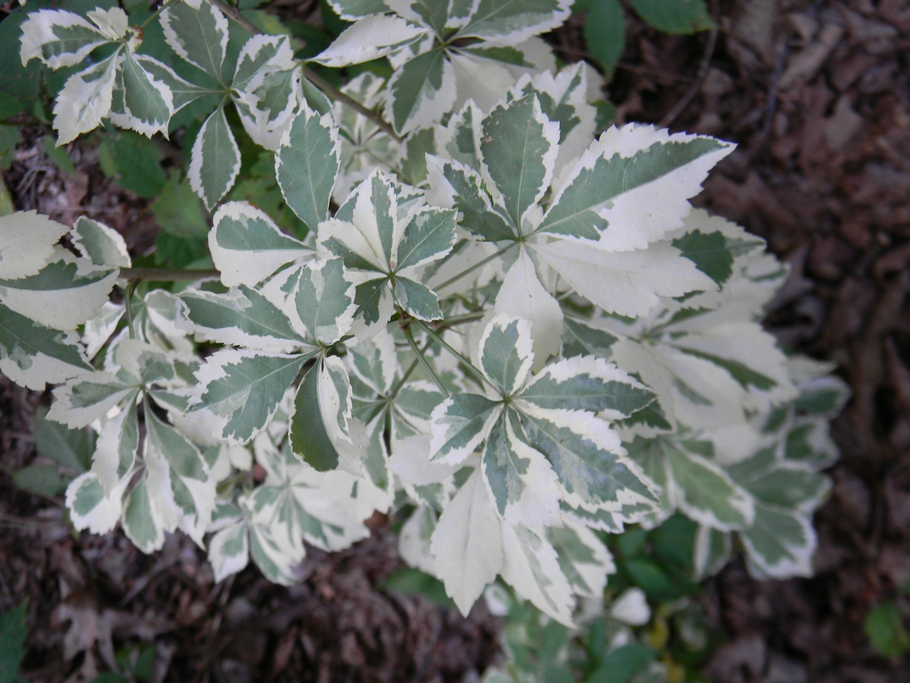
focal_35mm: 56
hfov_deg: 34.3
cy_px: 342
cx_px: 455
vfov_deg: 26.1
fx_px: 1472
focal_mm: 10.1
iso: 101
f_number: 4.1
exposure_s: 1/30
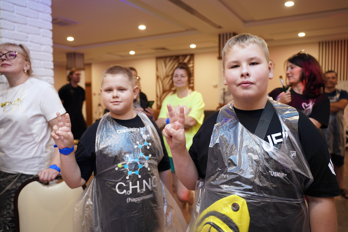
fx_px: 271
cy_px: 116
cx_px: 174
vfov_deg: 46.4
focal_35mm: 28
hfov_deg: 65.5
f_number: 2.8
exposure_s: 1/60
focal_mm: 28
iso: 500
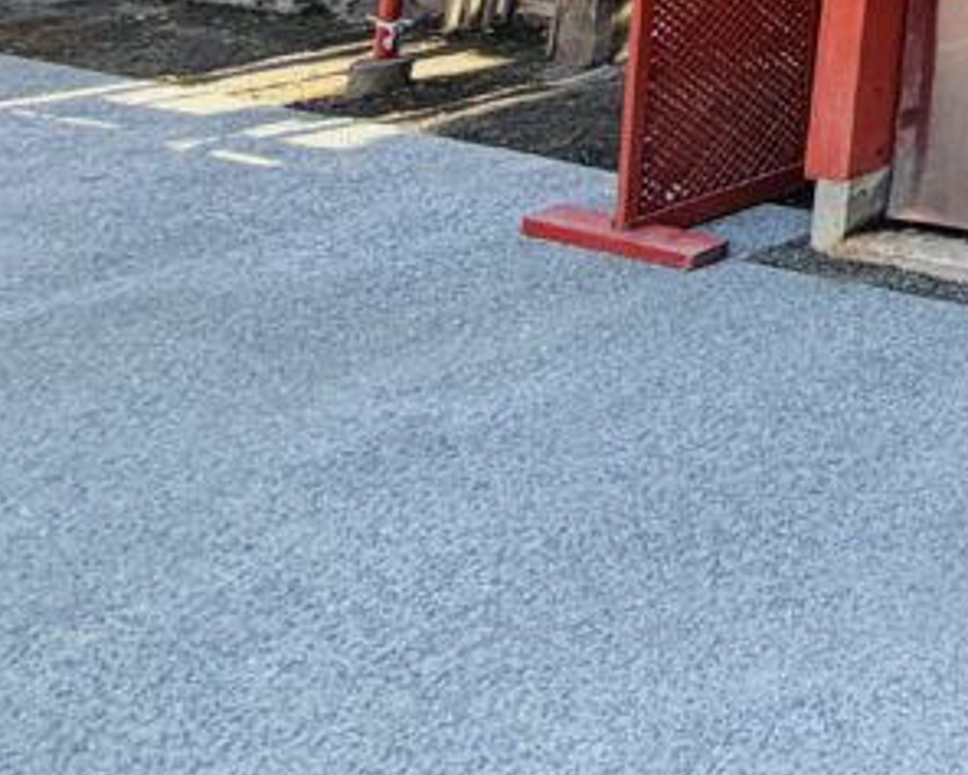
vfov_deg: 18.9
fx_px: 1691
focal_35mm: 59
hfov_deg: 18.5
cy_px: -667
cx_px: 1985
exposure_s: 1/254
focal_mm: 2.22
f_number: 2.2
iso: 40
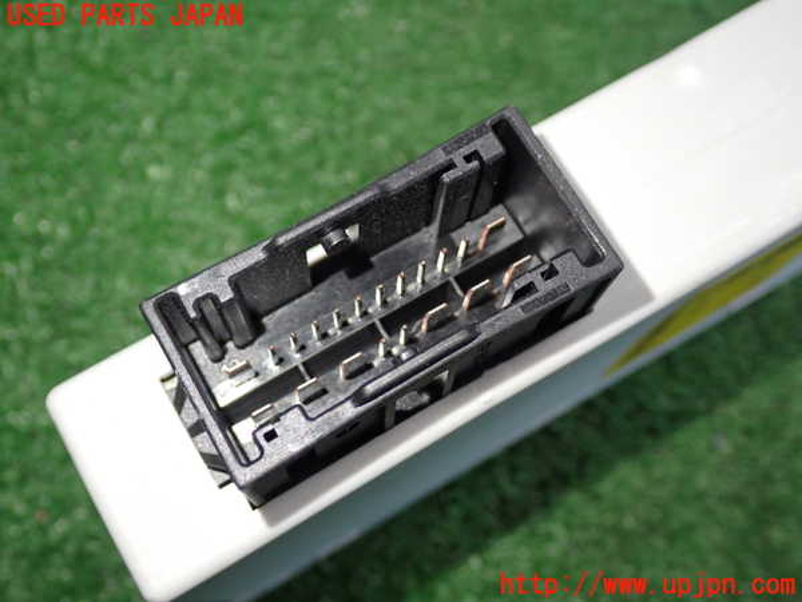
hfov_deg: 42.9
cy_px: 301
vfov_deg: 32.9
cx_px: 401
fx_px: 1019
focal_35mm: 44
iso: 500
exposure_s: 1/40
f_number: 2.9
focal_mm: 7.84
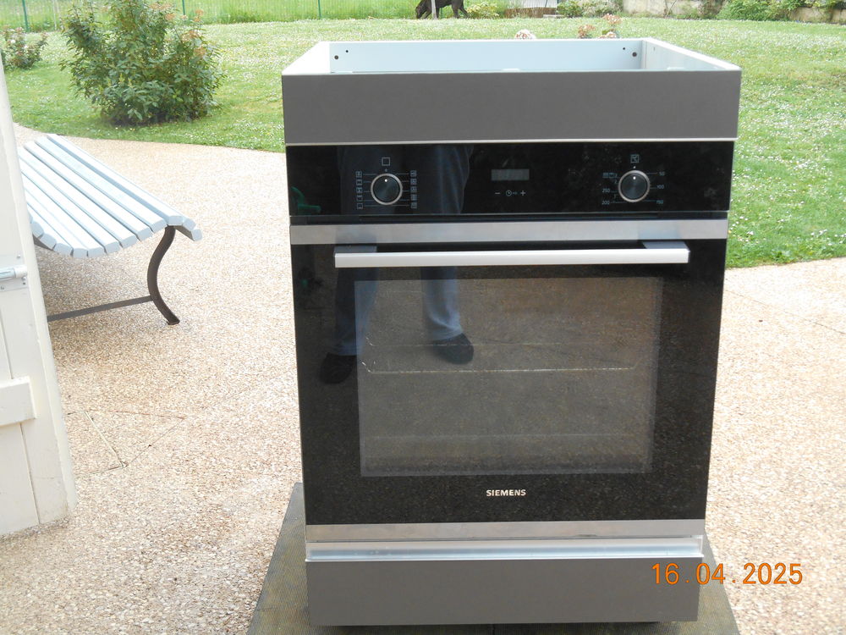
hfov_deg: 41.2
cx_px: 423
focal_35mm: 46
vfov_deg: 31.5
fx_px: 1124
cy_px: 318
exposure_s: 1/250
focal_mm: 8.3
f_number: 4
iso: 280
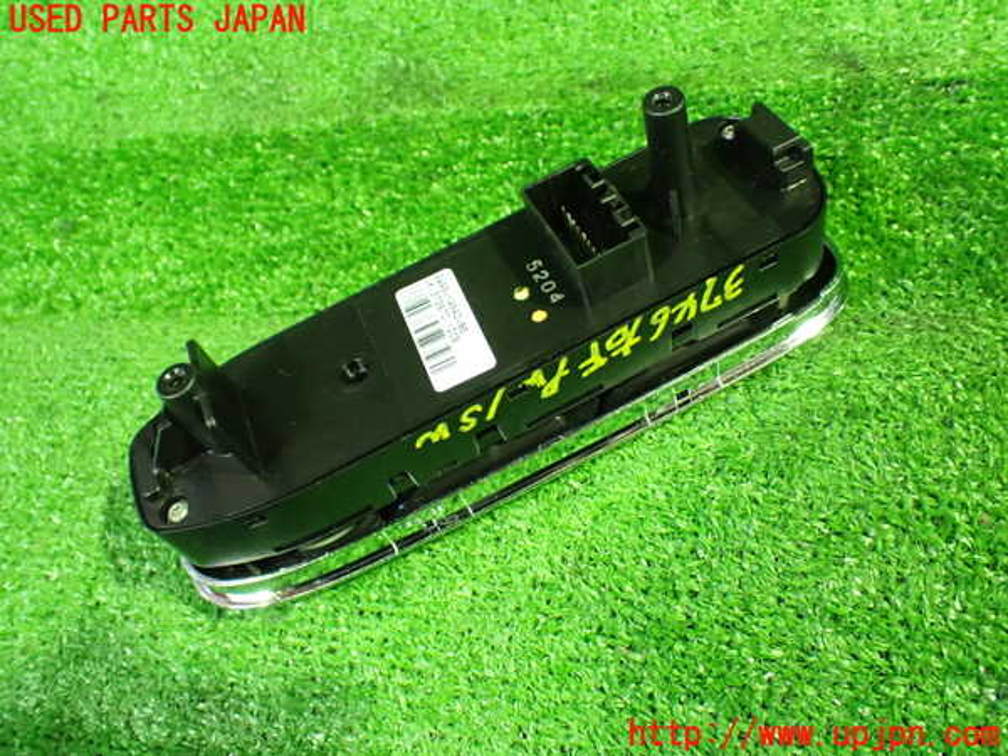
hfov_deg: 60.0
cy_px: 378
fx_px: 874
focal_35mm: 30
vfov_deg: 46.8
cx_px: 504
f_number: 2.3
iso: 1000
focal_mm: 5.4
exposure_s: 1/30
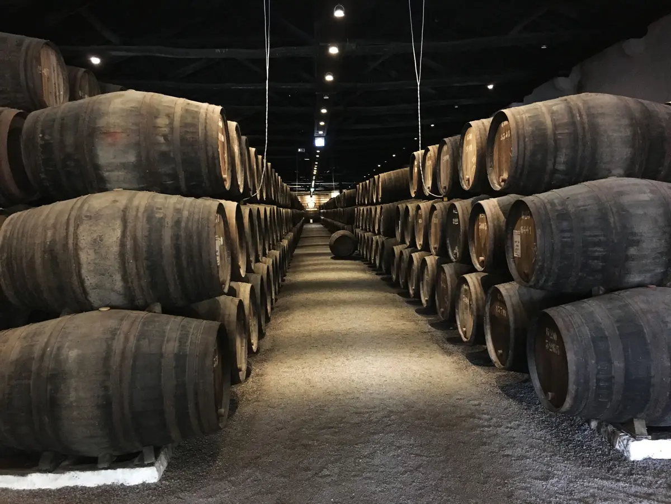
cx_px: 336
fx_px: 562
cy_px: 252
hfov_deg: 61.7
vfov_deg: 48.2
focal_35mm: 29
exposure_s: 1/17
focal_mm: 4.15
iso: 500
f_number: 2.2
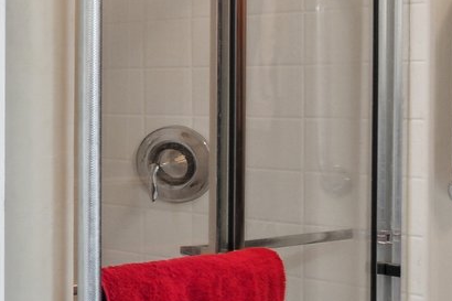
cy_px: 113
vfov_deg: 18.1
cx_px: -470
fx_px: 941
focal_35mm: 75
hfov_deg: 17.9
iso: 200
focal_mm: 10
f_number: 6.3
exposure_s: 1/50
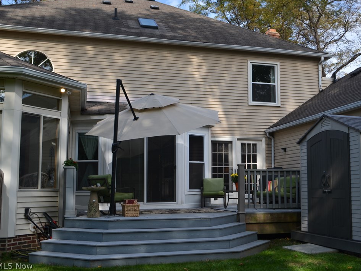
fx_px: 448
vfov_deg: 33.6
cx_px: 201
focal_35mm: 43
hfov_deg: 43.8
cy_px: 134
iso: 100
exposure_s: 1/200
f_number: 7.1
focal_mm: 26
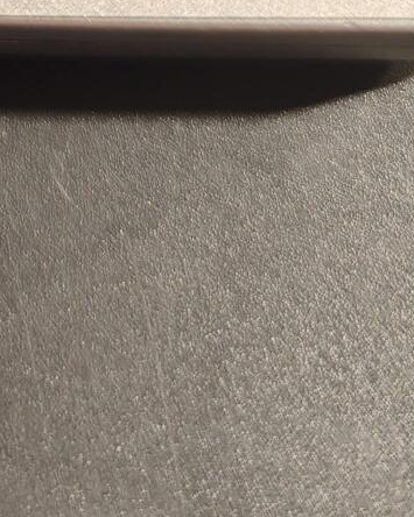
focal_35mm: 91
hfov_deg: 15.7
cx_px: -184
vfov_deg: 18.3
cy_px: -298
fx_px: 1394
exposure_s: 1/100
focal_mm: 6.06
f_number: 1.6
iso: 200
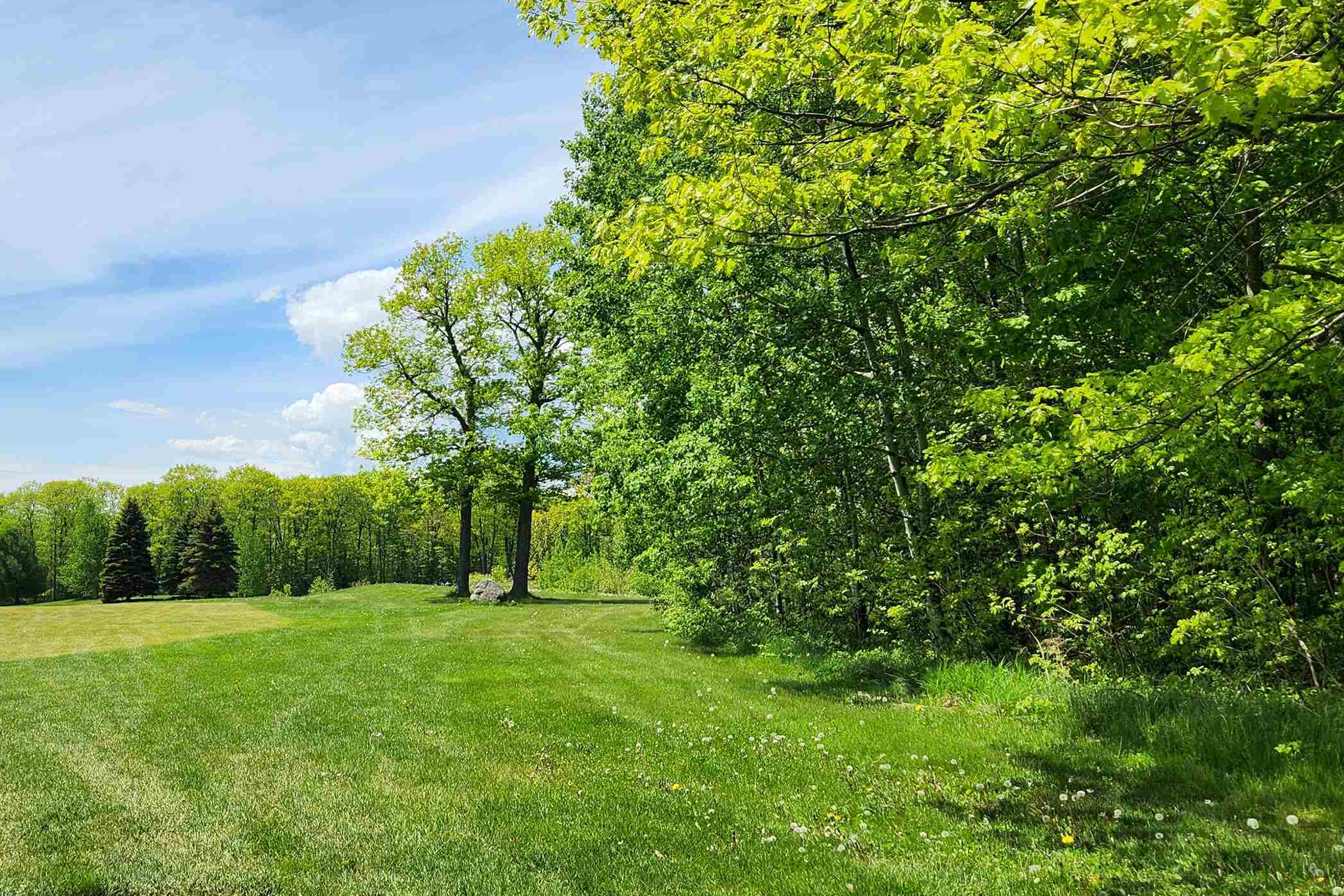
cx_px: 415
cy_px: 484
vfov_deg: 37.8
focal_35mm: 35
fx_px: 1307
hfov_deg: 53.0
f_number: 1.8
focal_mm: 5.4
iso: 20
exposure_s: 1/2436
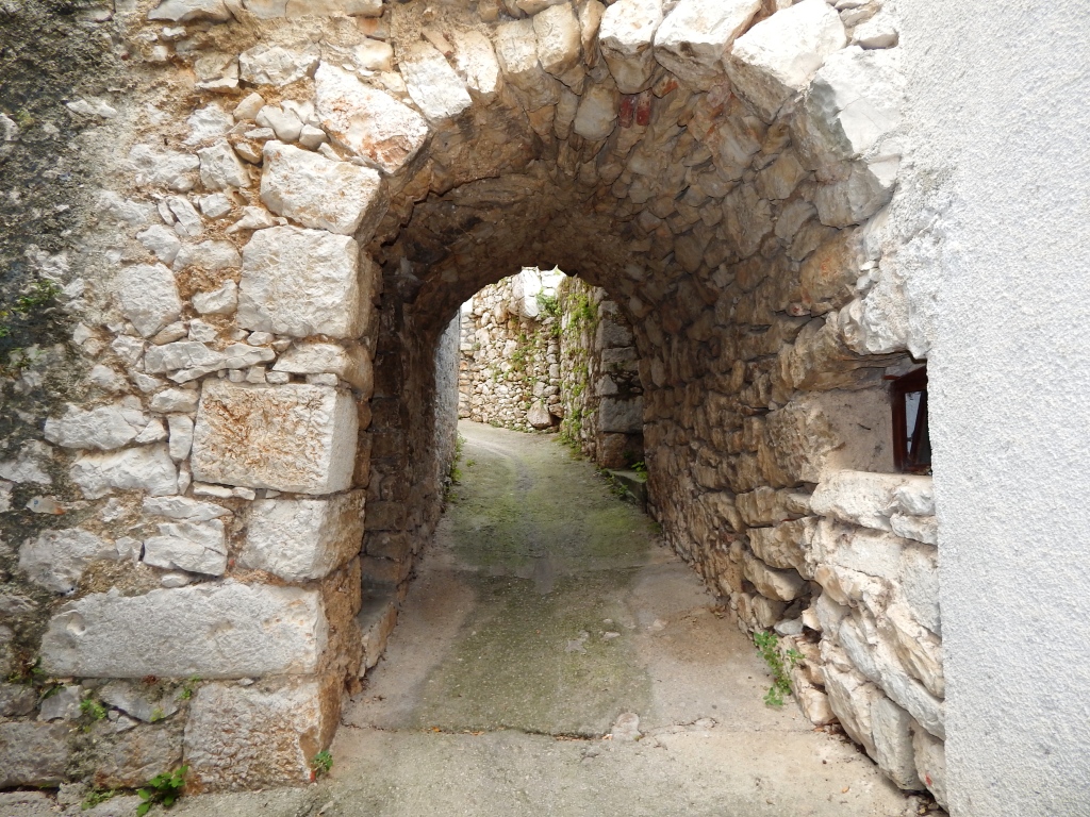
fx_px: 693
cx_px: 545
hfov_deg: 76.4
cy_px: 408
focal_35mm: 22
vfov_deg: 61.1
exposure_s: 1/100
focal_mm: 4
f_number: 3
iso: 125
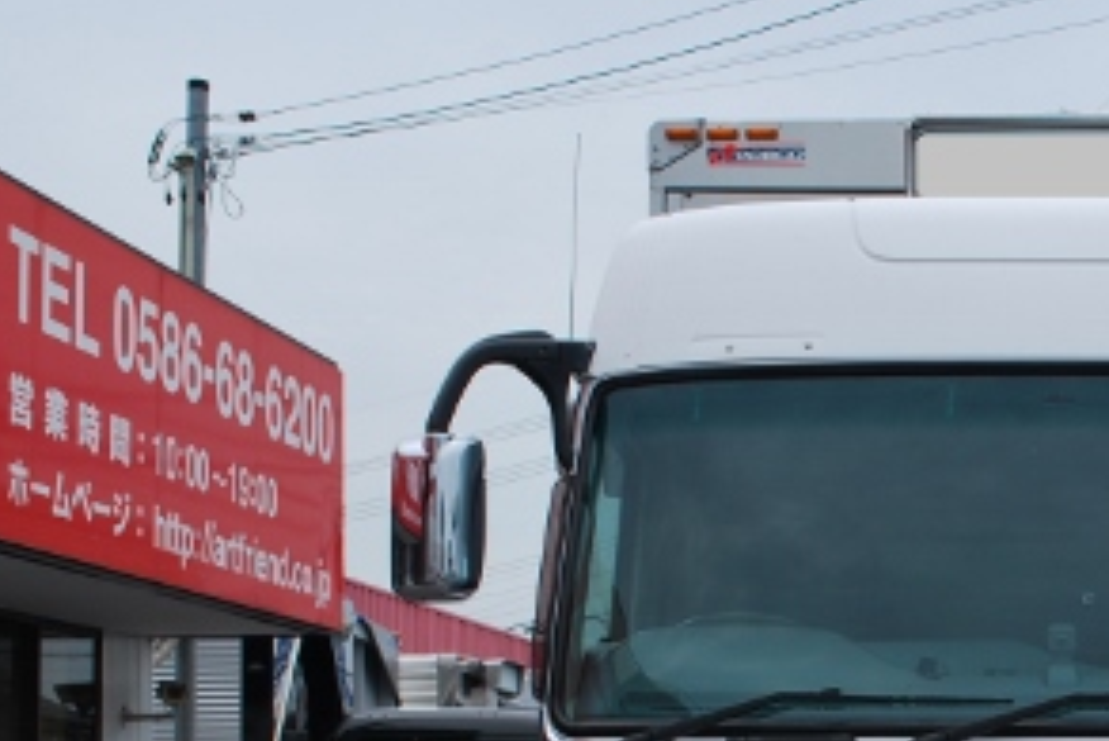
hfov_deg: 24.7
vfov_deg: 16.8
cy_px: 790
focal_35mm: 79
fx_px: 2435
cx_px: 1067
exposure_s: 1/200
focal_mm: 24
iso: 100
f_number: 7.1
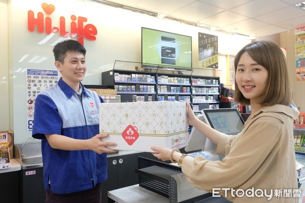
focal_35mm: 29
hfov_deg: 63.7
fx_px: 246
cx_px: 152
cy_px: 102
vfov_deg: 45.0
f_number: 7.1
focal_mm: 19.4
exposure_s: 1/40
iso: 3200
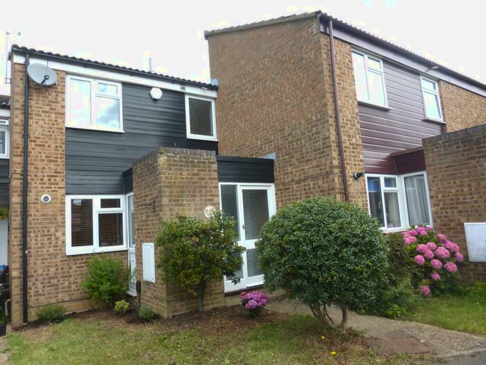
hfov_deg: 71.6
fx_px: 337
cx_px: 243
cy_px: 182
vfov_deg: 56.8
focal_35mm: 24
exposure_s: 1/250
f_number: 4
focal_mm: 4.3
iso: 100
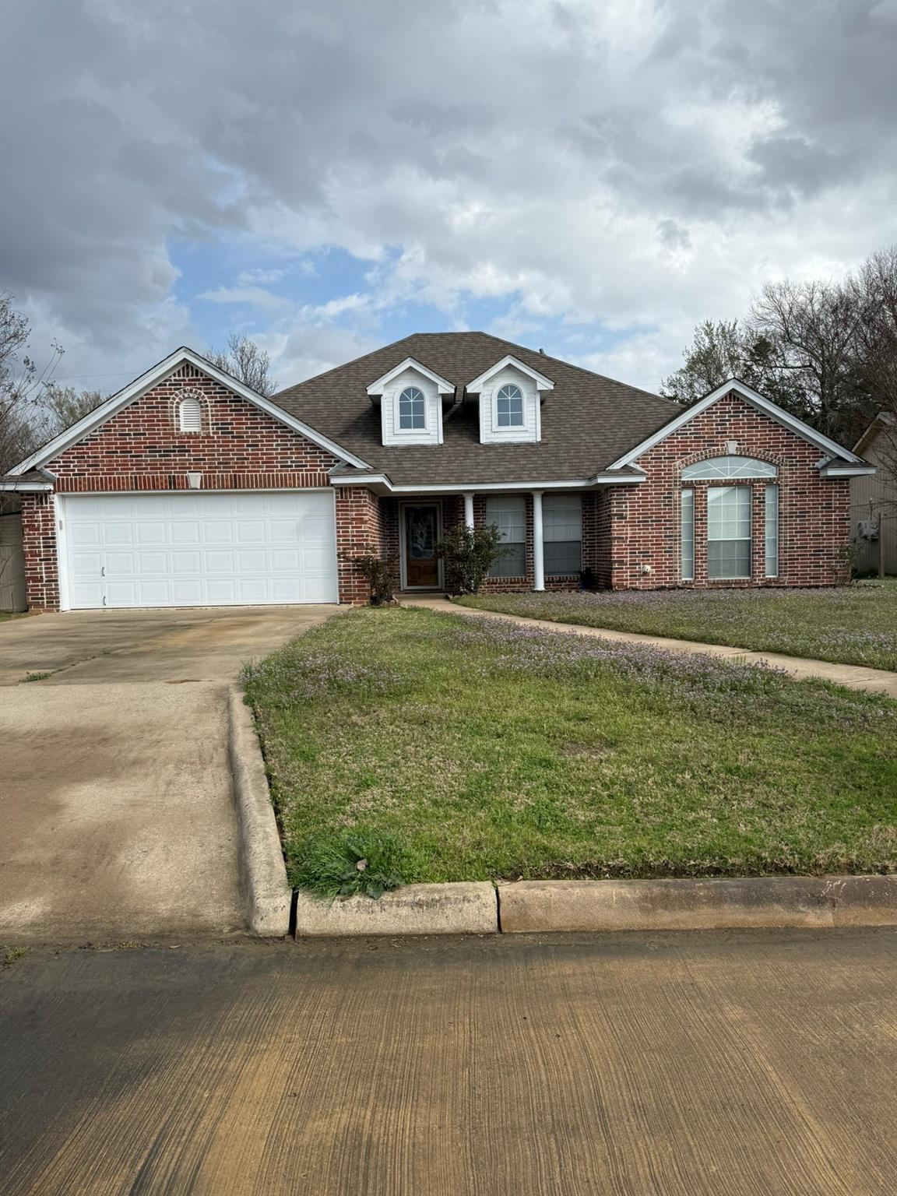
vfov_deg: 71.6
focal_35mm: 24
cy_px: 598
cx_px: 448
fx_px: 829
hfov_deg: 56.8
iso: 80
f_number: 1.78
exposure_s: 1/4167
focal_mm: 6.76
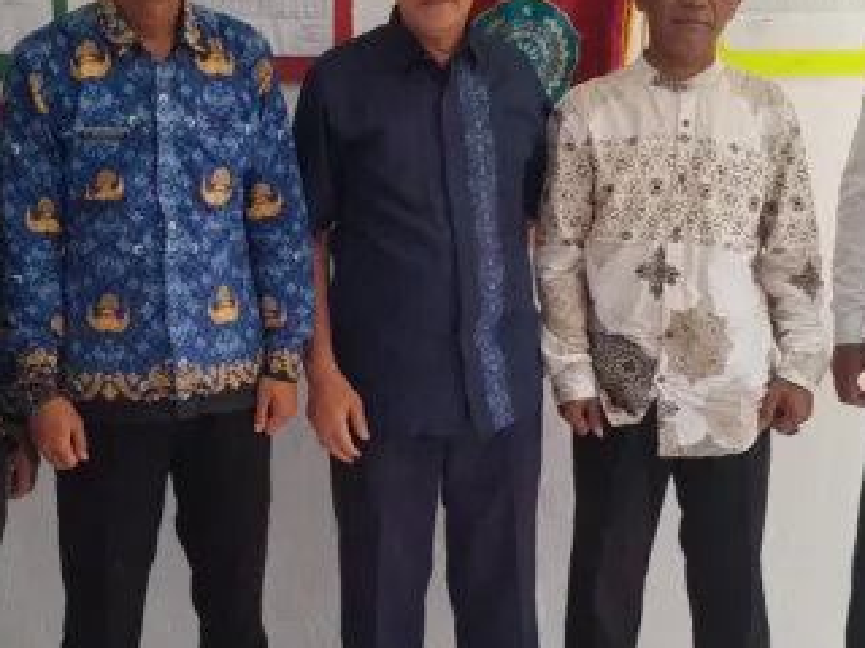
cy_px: 310
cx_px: 373
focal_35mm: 54
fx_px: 1349
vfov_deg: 27.0
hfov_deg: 35.5
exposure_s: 1/50
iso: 50
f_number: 1.8
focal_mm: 3.98
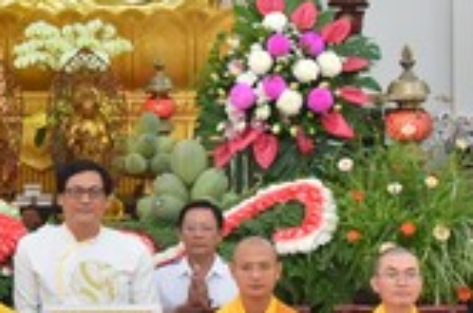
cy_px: 84
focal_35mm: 149
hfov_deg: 13.6
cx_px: -14
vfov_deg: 9.2
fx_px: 1954
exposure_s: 1/125
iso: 1250
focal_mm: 38
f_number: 5.6
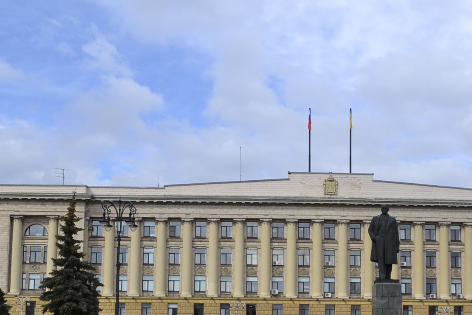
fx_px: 734
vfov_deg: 23.8
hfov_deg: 35.4
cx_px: 298
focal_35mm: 56
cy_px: 255
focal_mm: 18
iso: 100
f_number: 8
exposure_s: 1/250
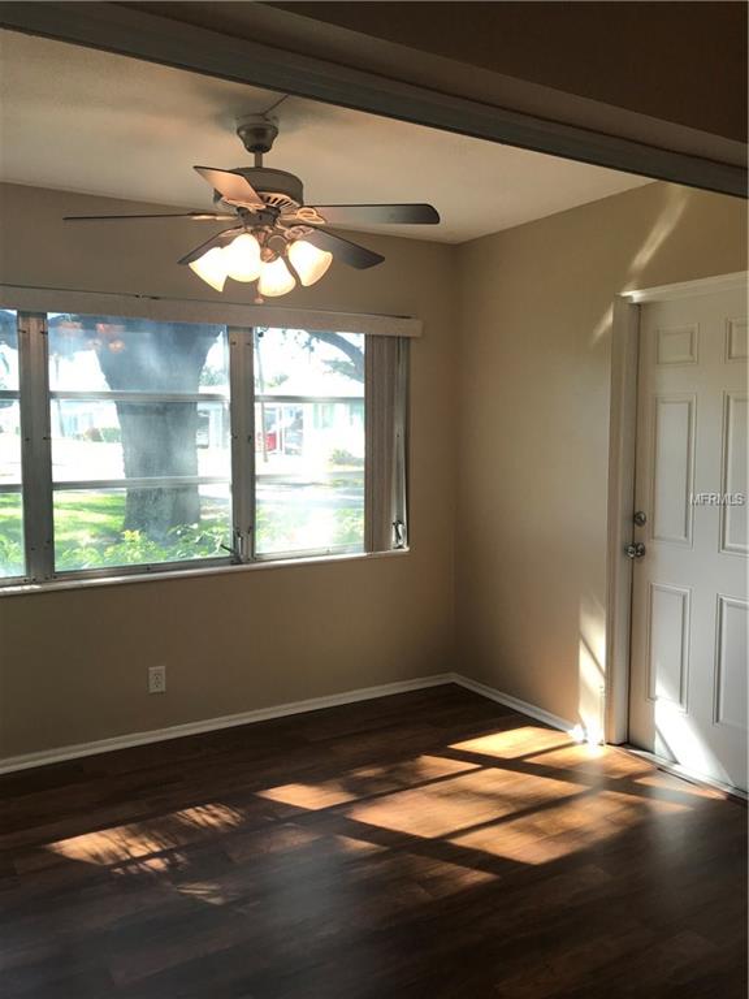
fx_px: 808
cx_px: 374
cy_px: 500
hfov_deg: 49.7
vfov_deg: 63.4
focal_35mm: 28
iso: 25
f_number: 1.8
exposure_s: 1/120
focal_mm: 3.99
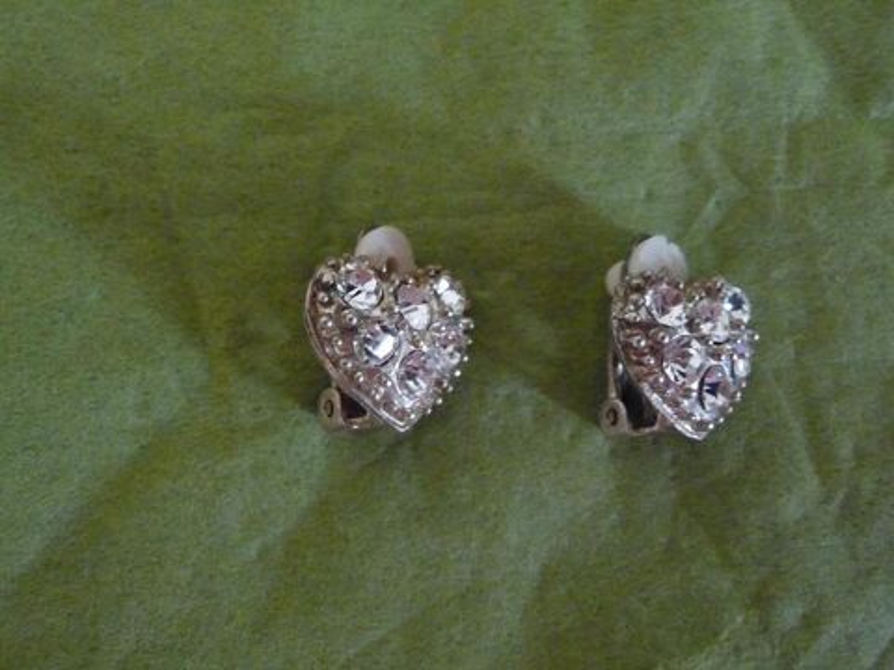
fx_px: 878
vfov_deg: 41.8
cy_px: 335
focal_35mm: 34
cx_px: 447
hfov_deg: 54.0
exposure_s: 1/8
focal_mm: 5.6
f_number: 3.6
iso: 800
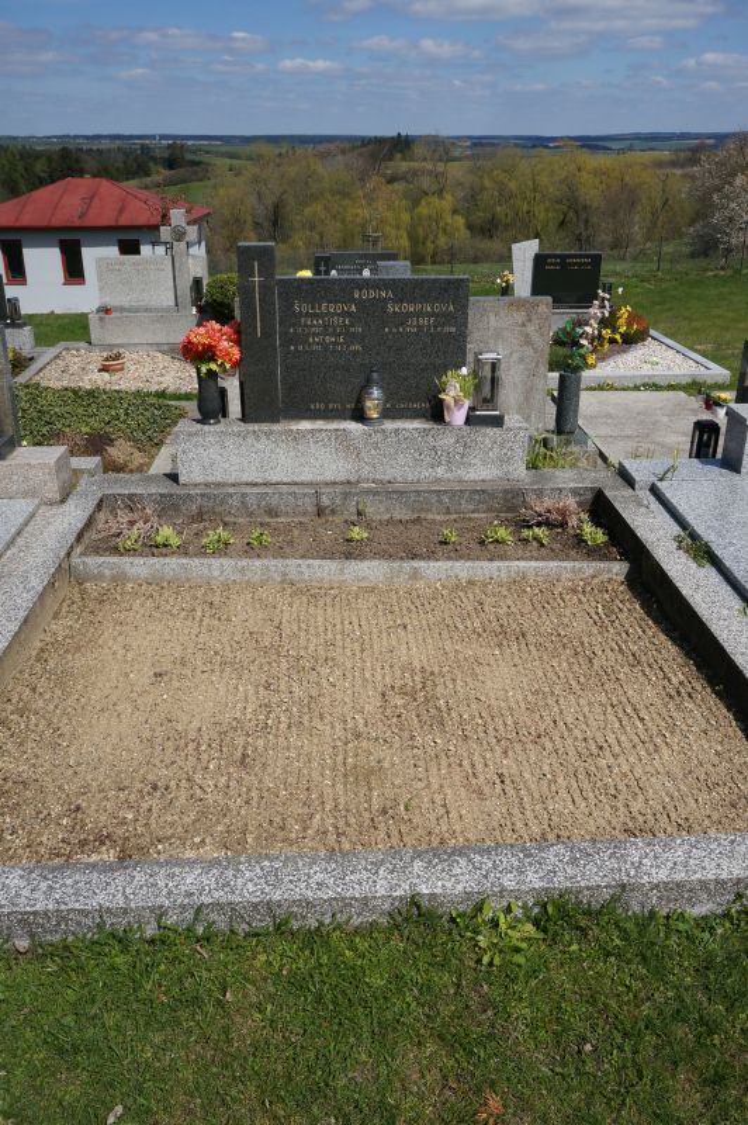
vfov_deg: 62.0
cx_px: 374
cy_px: 562
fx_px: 937
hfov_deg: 43.5
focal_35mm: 30
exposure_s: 1/1250
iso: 400
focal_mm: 20
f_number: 9
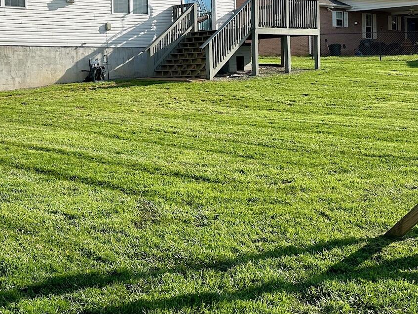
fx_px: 701
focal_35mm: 58
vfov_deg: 24.9
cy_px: 69
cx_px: 68
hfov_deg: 32.1
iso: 80
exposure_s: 1/3717
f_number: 1.78
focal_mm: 6.86
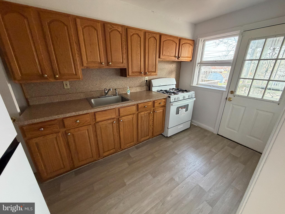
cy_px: 107
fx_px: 115
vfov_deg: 85.7
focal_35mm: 14
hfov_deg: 102.1
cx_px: 142
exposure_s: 1/71
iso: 320
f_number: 2.2
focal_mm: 2.22
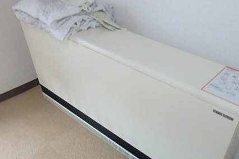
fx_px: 219
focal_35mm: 33
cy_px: 121
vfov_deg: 38.8
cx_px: 152
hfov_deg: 56.4
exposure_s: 1/30
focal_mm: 3.7
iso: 400
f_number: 3.5
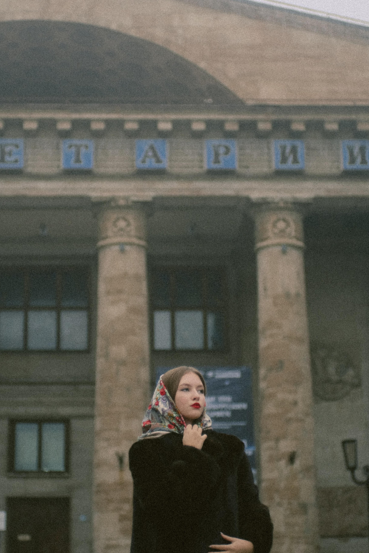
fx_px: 1199
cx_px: 167
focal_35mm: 78
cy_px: 253
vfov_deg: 26.0
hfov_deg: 17.5
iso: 400
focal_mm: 35
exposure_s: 1/320
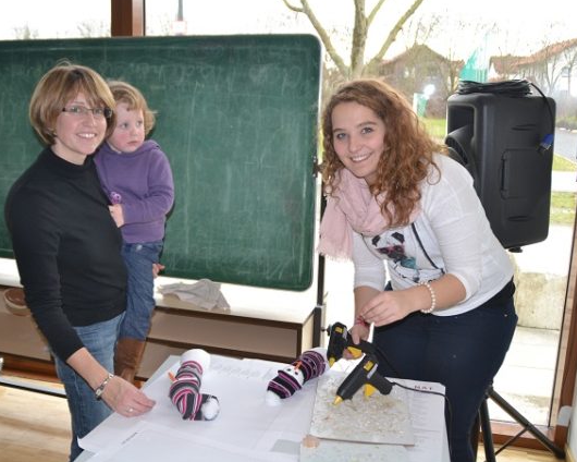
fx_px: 649
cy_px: 230
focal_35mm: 38
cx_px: 262
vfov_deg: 39.2
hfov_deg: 47.9
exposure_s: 1/125
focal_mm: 22
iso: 400
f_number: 4
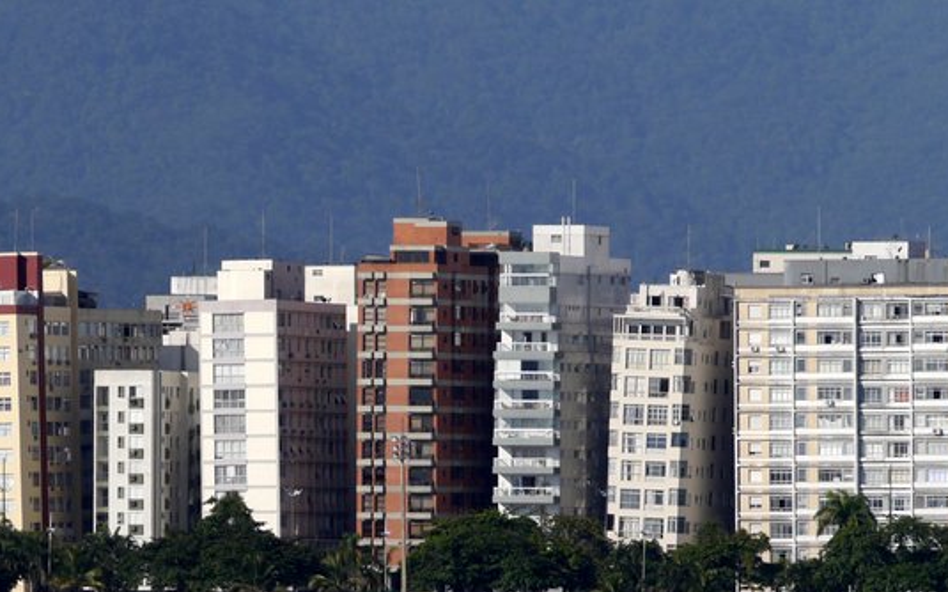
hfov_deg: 3.3
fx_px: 16220
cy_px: 313
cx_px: 234
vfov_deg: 2.1
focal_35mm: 628
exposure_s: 1/1000
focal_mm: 132
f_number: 7.1
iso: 200
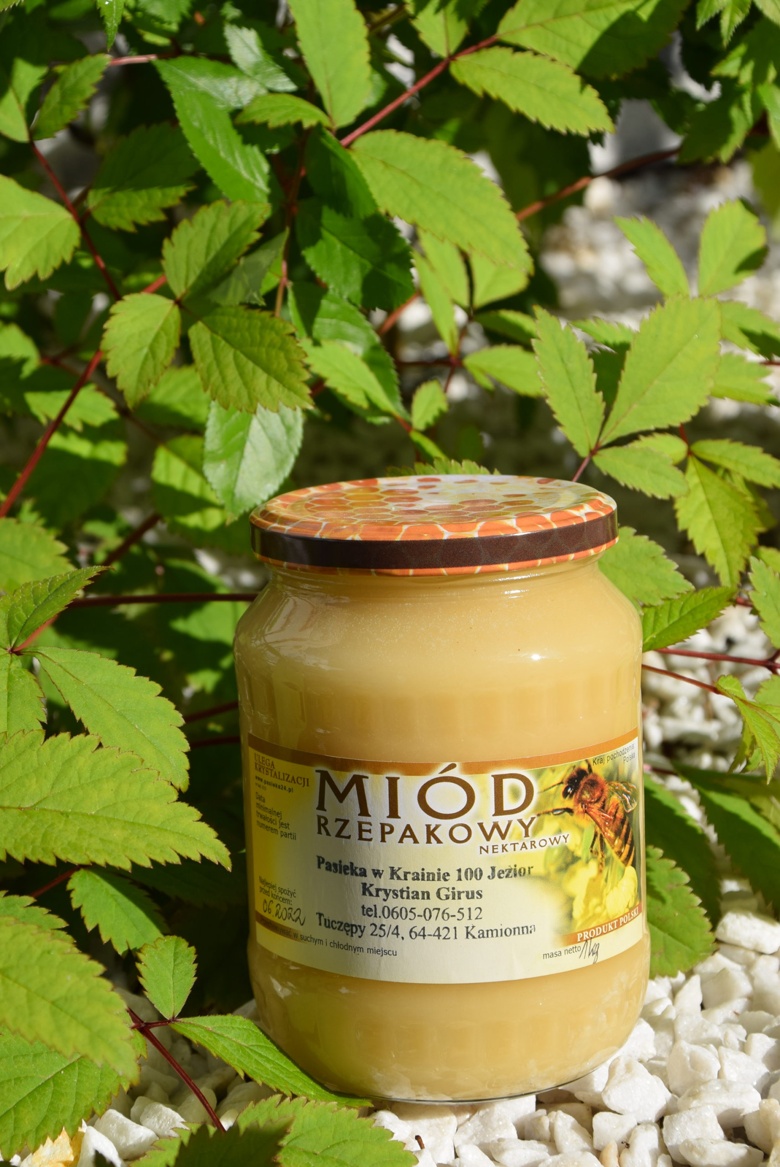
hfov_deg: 15.7
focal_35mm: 87
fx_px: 2822
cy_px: 584
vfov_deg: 23.4
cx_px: 390
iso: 200
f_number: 11
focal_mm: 58
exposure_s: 1/500
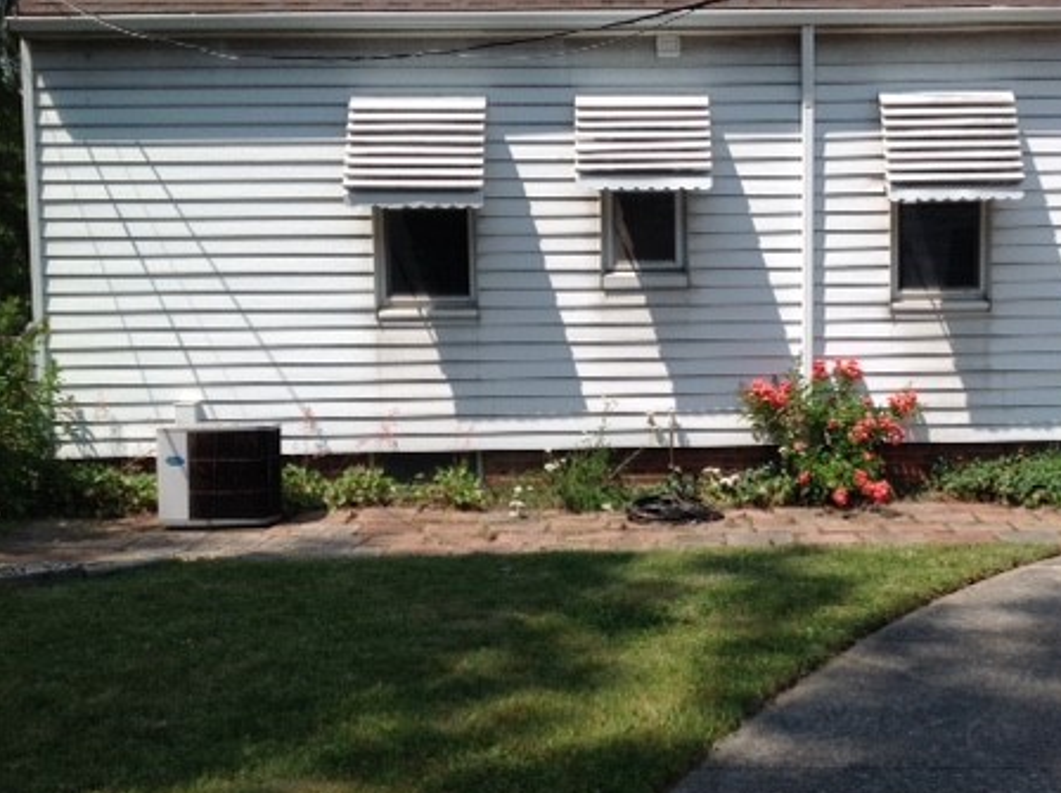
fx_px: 1531
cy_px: 407
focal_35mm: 50
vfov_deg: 29.1
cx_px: 715
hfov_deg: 37.8
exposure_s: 1/2016
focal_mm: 4.28
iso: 50
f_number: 2.4
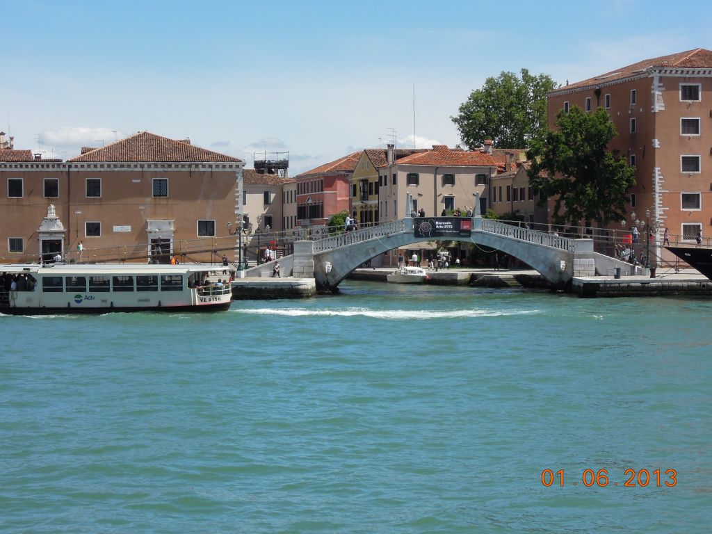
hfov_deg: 19.6
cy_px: 267
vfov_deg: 14.8
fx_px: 2057
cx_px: 356
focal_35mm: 100
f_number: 5.5
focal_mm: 17.9
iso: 160
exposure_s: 1/800
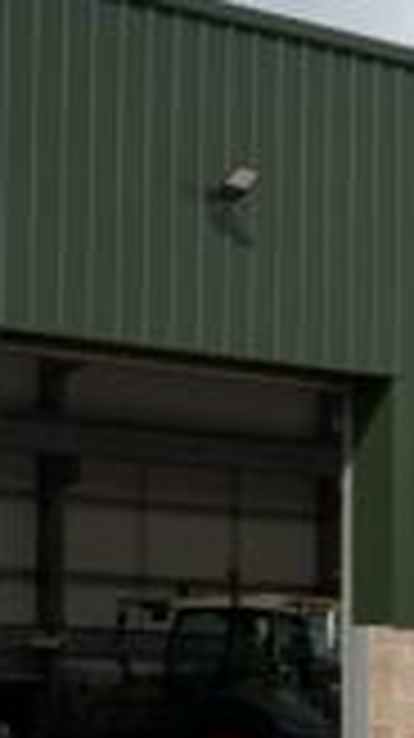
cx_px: -567
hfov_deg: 8.9
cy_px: 612
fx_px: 2405
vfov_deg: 17.3
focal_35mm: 123
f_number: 1.8
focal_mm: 3
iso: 16
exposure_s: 1/2667
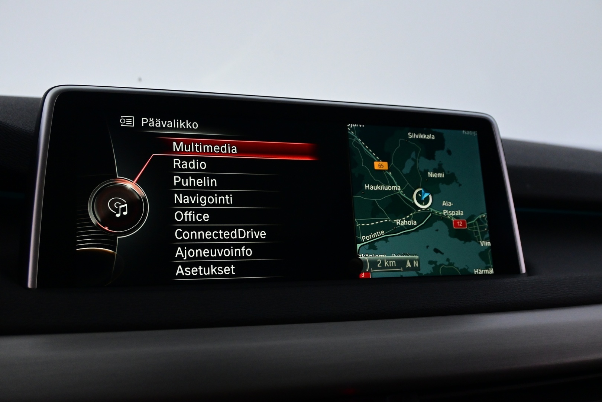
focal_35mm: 41
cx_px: 301
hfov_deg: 47.2
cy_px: 201
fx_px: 690
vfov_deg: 32.4
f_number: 6.3
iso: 2000
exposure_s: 1/60
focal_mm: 27.5
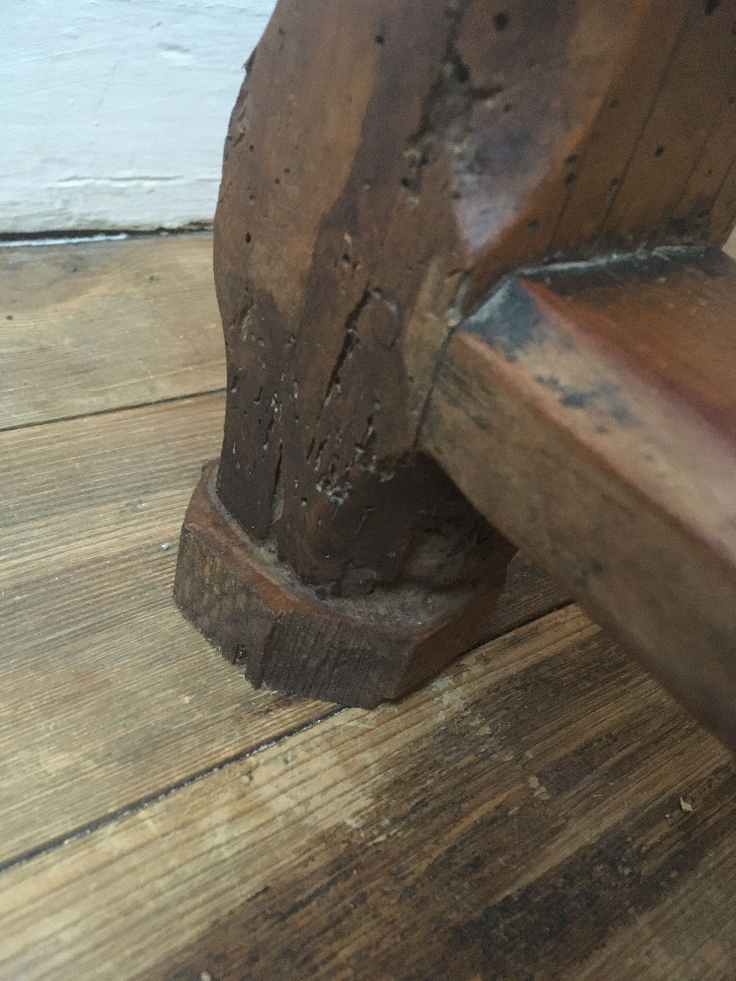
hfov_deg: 48.2
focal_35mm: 29
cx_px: 368
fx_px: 822
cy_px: 490
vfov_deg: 61.7
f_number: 2.2
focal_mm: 4.15
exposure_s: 1/17
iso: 250
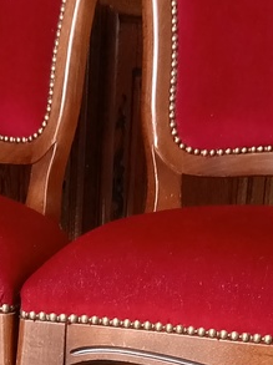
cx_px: 72
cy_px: 414
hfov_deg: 16.1
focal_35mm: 91
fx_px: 959
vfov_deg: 20.4
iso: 432
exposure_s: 1/25
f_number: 1.8
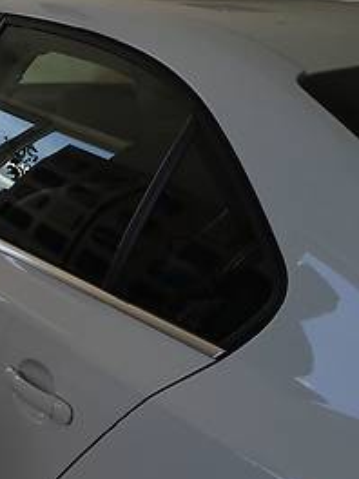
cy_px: 296
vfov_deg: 29.3
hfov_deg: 21.3
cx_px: -15
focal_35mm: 66
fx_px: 913
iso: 25
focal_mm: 4.2
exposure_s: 1/319
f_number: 2.2
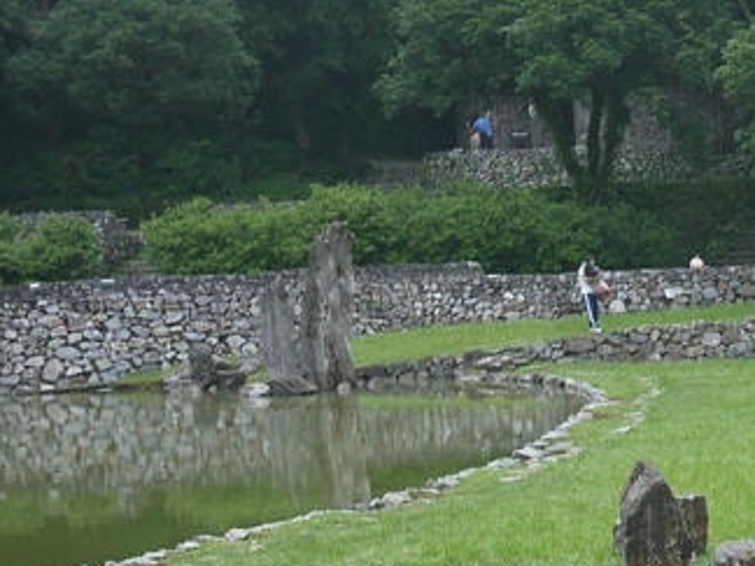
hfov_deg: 12.8
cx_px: 1074
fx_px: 3228
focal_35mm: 148
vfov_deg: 9.9
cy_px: 641
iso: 160
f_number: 1.7
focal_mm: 20
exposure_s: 1/500
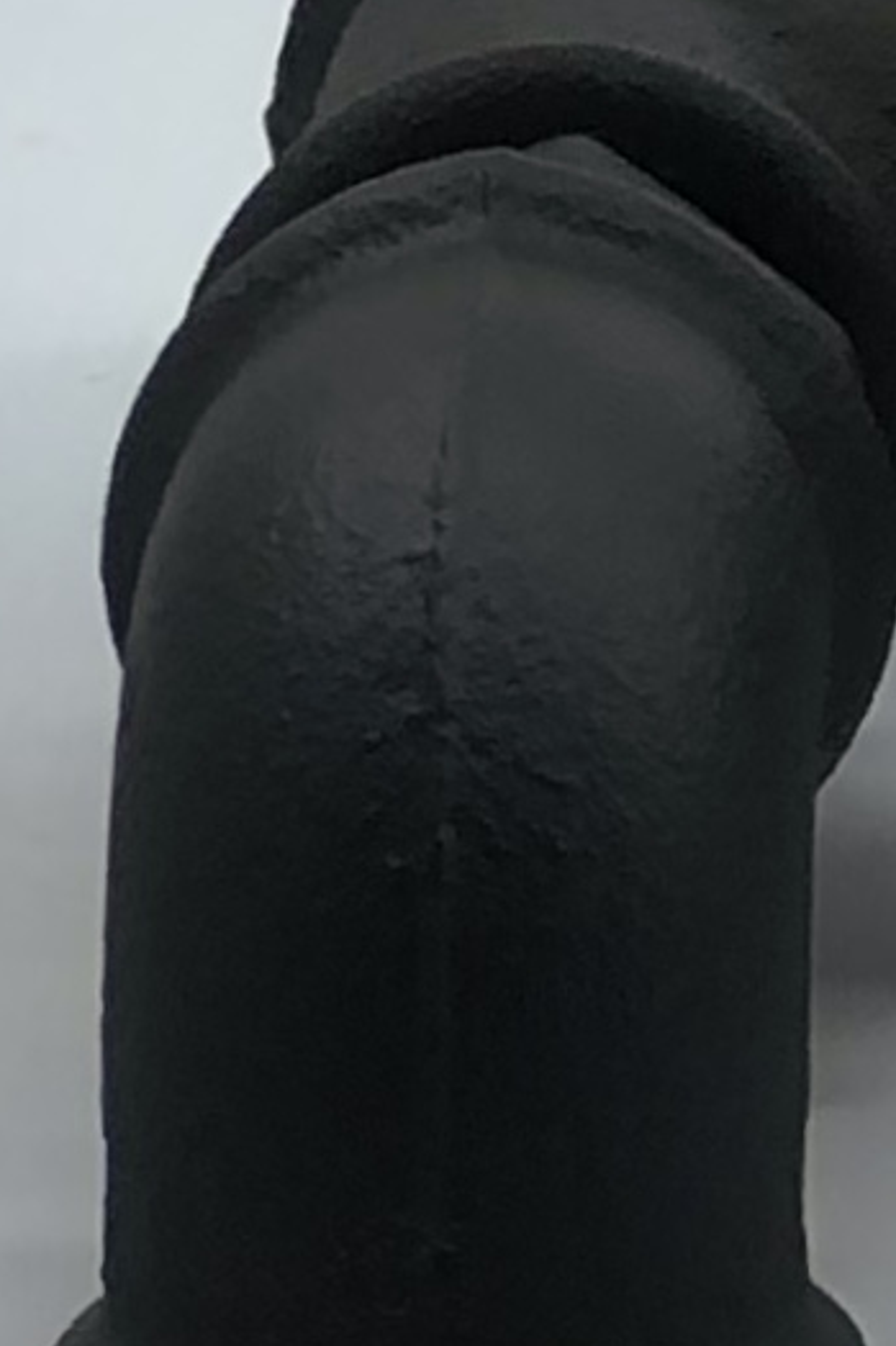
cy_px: -2652
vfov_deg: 4.5
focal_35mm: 445
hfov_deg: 3.0
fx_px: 16623
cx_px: 2422
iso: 20
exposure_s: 1/102
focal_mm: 6.6
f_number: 2.8
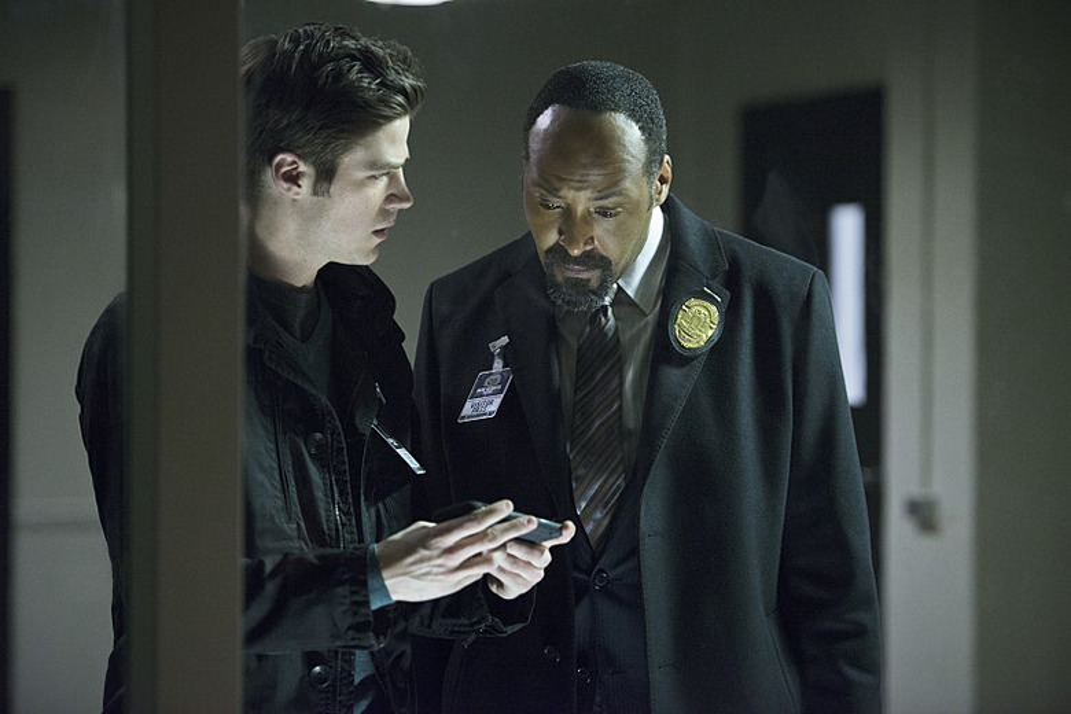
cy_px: 357
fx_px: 3124
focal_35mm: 105
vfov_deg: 13.0
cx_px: 536
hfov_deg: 19.5
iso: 3200
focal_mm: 105
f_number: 2.8
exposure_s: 1/80
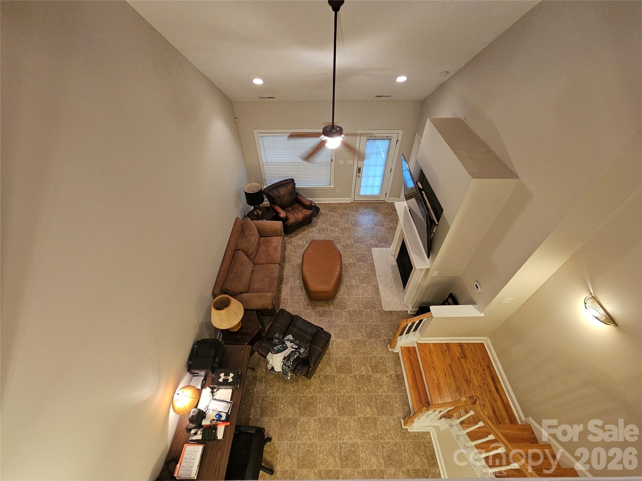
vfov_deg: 89.9
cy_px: 240
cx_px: 321
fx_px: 241
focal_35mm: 13
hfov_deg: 106.2
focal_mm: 2.2
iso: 320
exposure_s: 1/30
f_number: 2.2
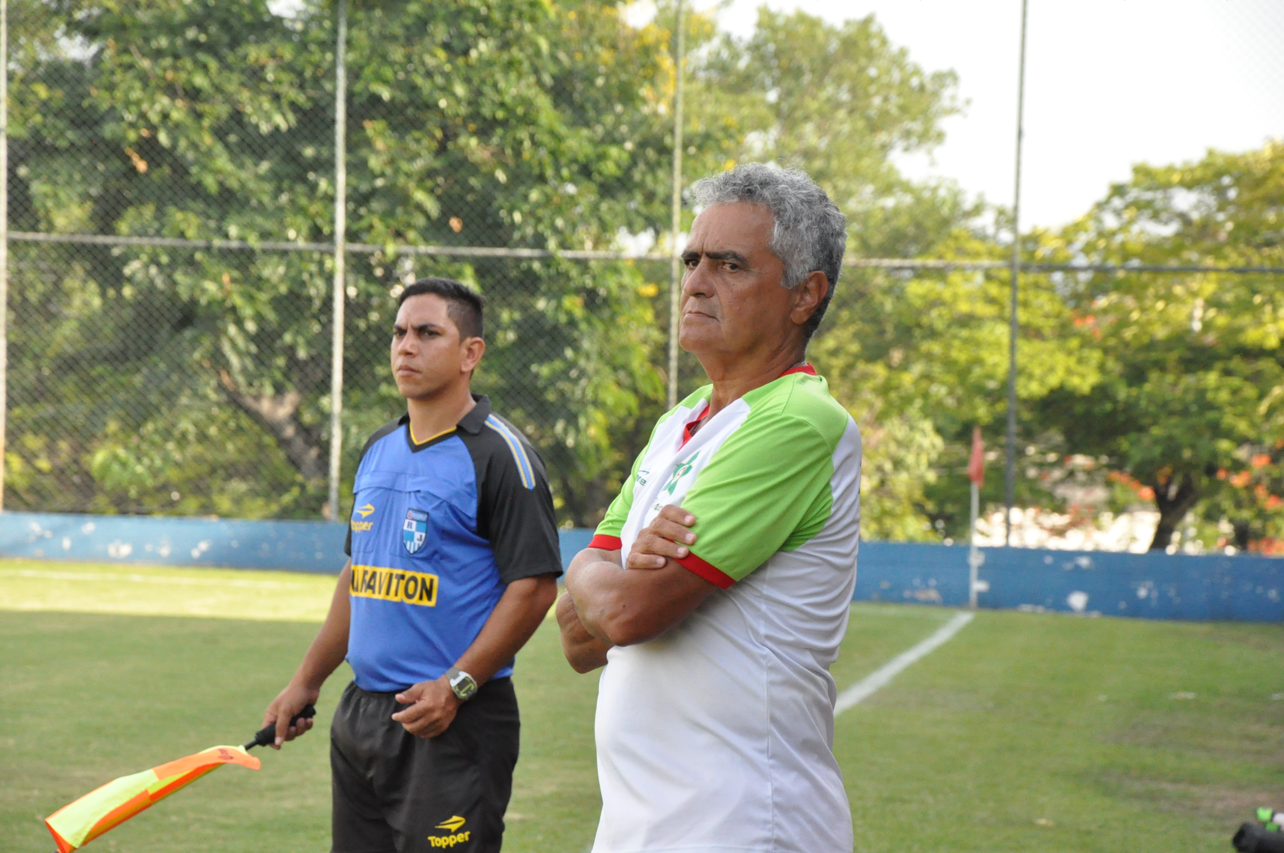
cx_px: 642
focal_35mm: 158
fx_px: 5611
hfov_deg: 13.1
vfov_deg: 8.7
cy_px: 426
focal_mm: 105
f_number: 10
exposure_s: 1/1600
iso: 3200
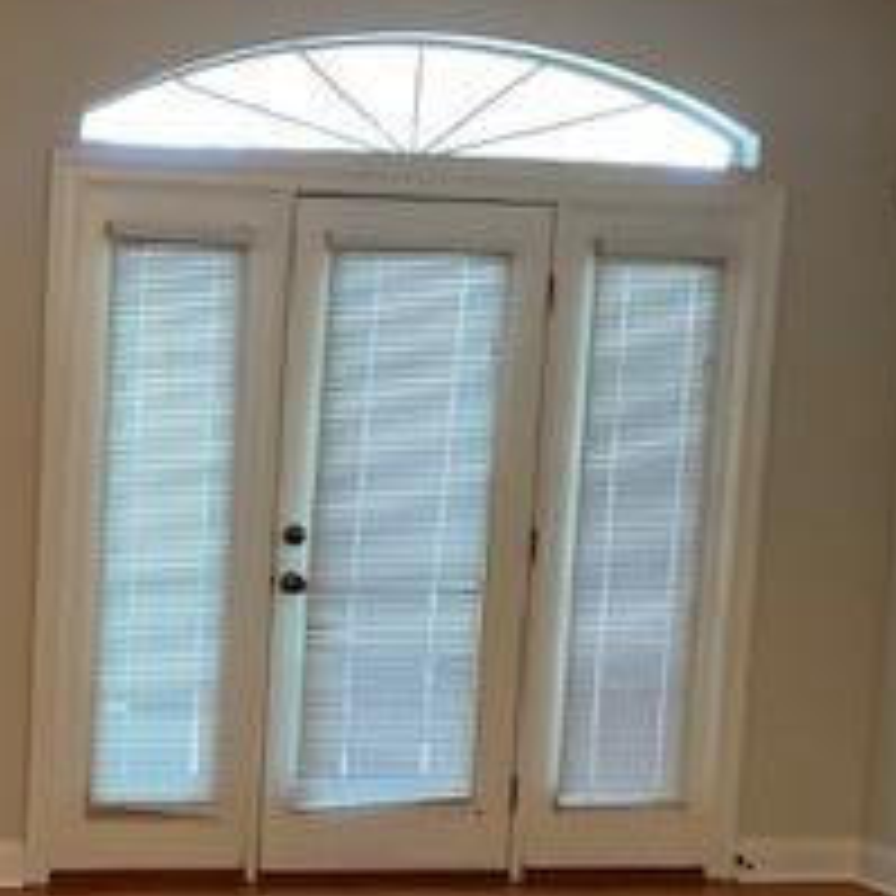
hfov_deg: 18.8
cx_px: -126
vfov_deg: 19.6
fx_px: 2577
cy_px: 689
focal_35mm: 88
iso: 250
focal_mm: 3.3
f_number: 2.4
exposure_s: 1/60
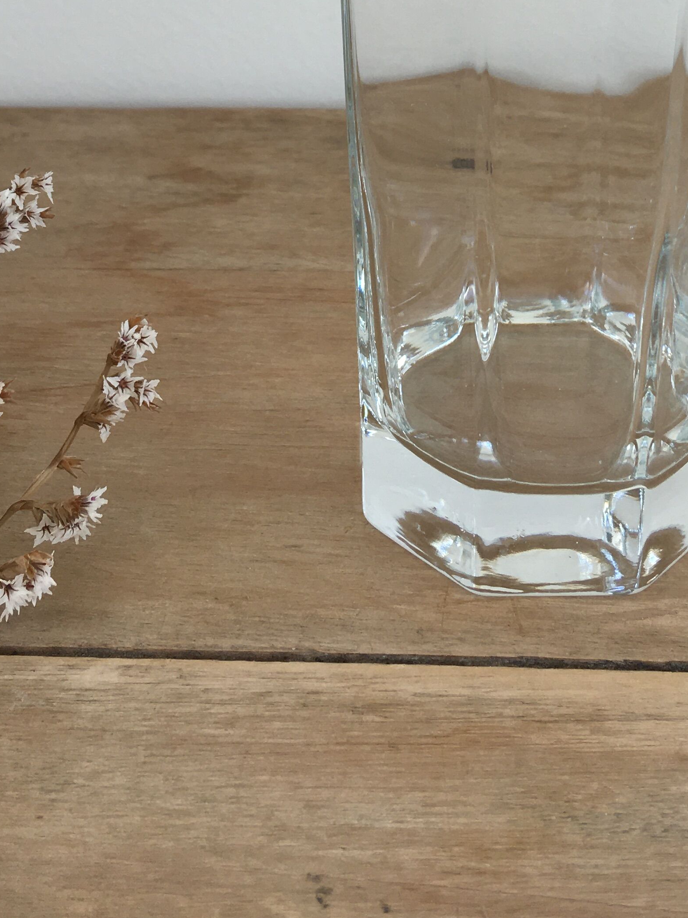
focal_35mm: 56
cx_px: 421
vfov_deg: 32.1
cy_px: 37
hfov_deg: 26.0
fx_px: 1484
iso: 32
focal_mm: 4.15
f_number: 2.2
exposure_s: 1/100
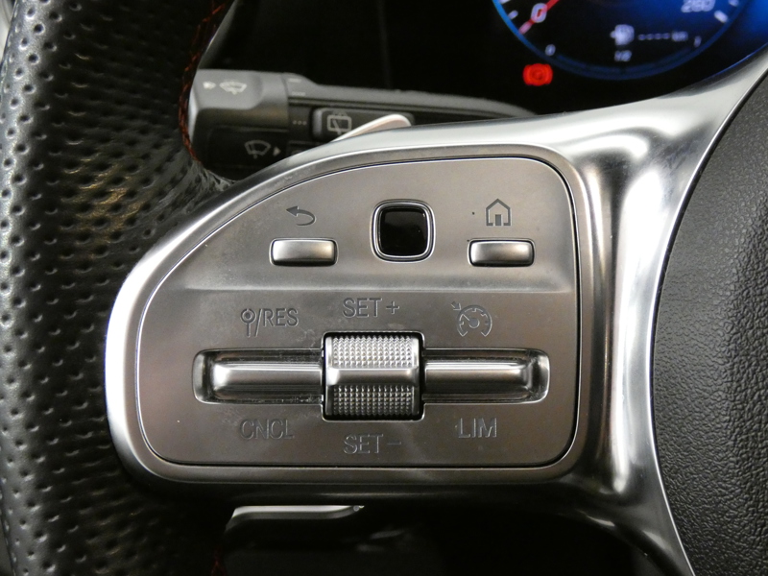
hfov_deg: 36.2
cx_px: 384
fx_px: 1176
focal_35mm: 53
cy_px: 288
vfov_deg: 27.5
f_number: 3.9
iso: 1600
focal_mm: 9.5
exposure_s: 1/25
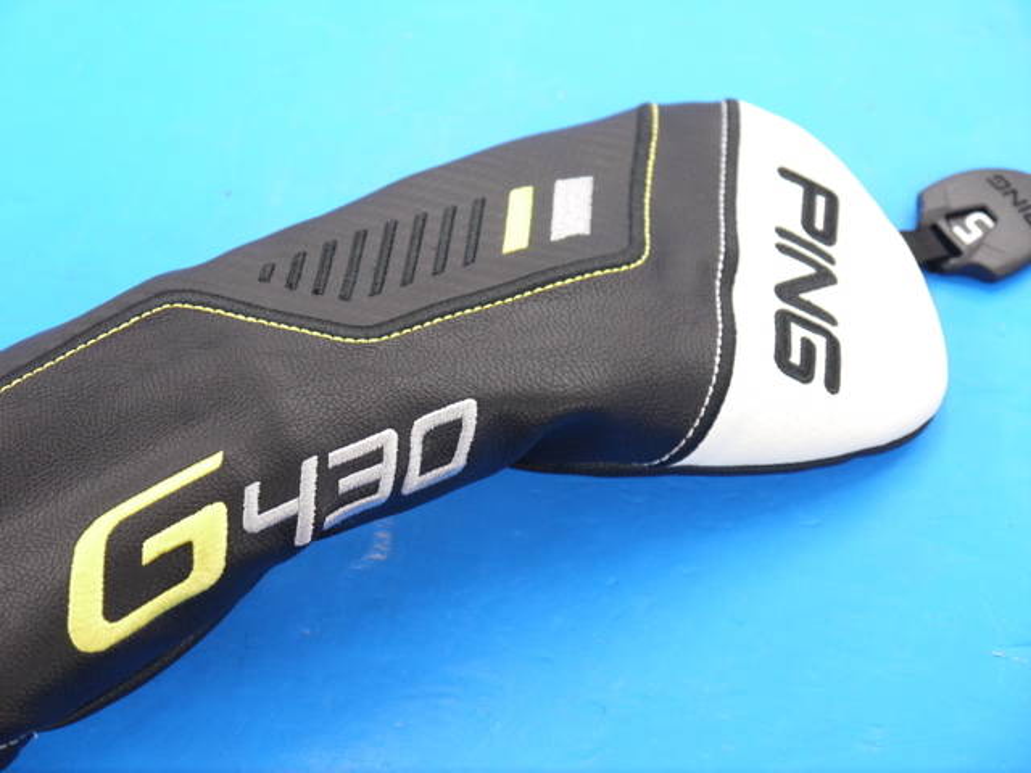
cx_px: 516
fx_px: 2144
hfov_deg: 27.0
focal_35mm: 72
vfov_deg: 20.4
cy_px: 386
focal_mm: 36
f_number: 5.3
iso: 800
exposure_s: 1/80
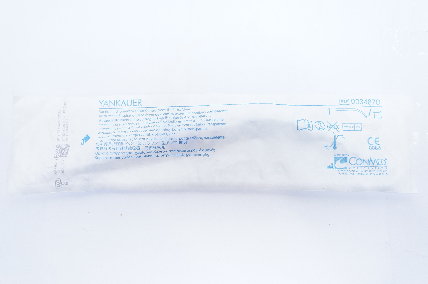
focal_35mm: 33
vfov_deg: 39.9
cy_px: 142
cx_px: 214
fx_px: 392
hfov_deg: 57.3
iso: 1600
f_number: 6.3
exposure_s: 1/60
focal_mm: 22
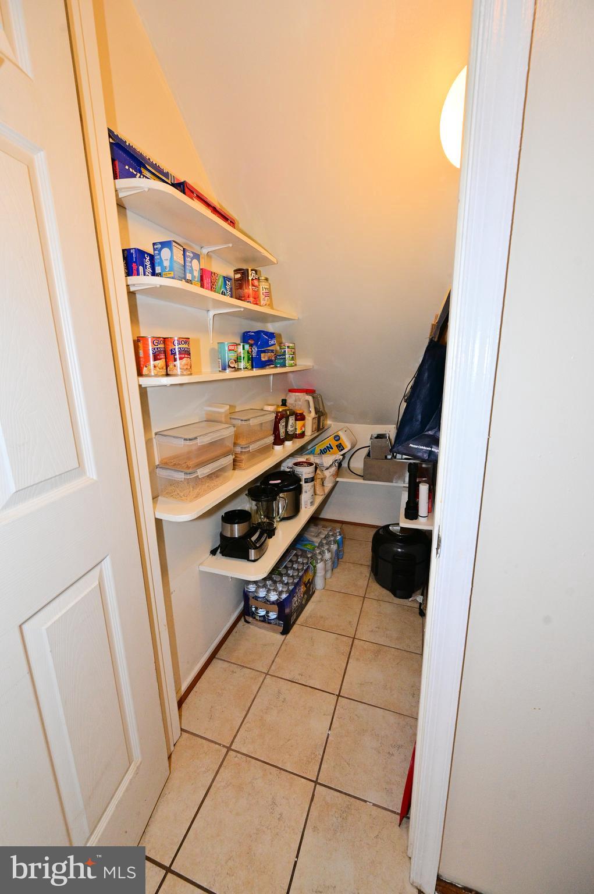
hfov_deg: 81.1
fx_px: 347
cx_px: 297
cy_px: 447
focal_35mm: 14
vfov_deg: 104.3
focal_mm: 14
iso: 2000
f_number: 7.1
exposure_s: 1/100
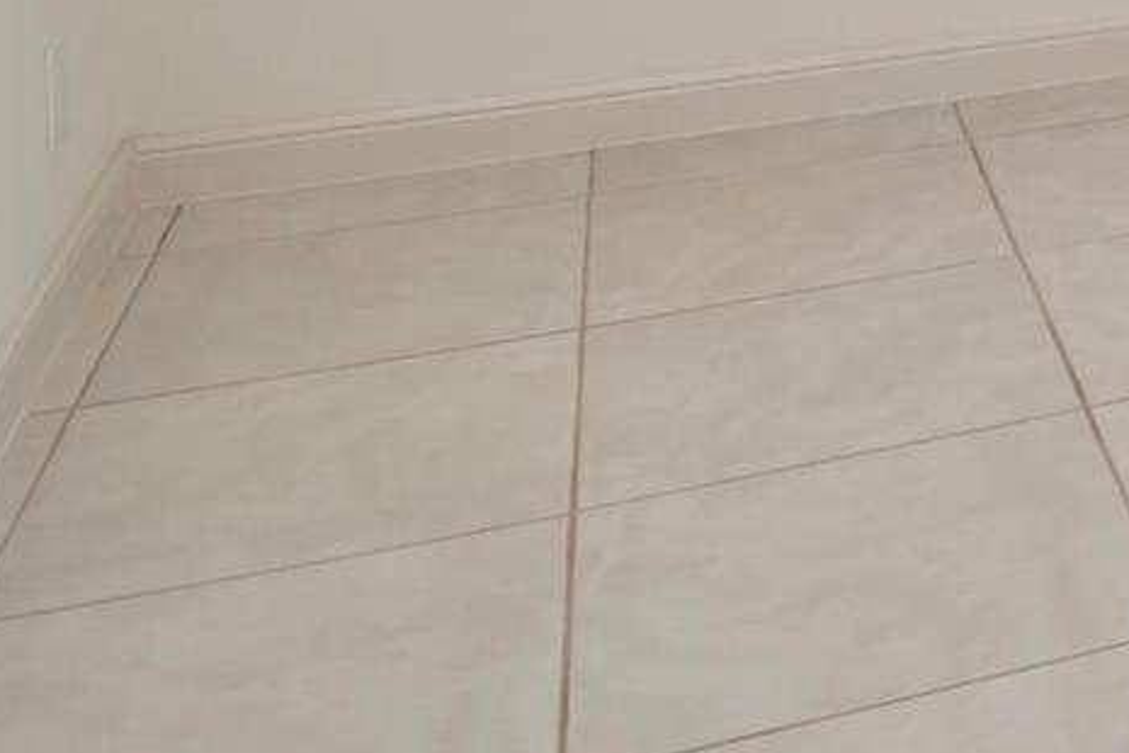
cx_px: 1811
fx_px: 2070
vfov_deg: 16.9
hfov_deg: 22.9
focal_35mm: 66
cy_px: -622
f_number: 5.6
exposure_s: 1/125
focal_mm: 10
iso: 250
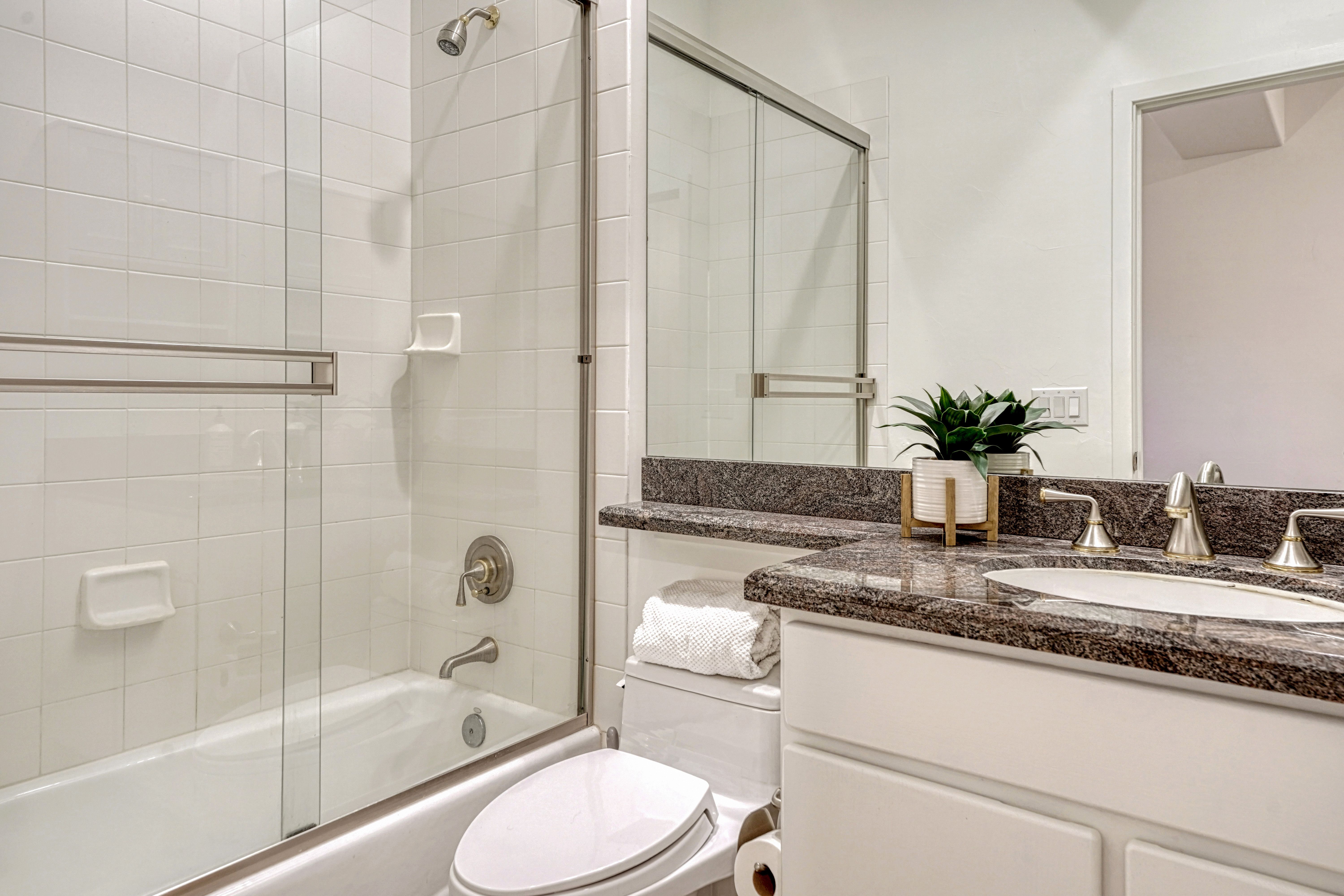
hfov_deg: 76.1
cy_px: 448
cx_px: 672
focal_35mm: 23
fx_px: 859
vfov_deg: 55.1
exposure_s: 1/50
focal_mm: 23
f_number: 8
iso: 800
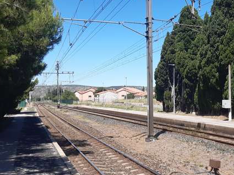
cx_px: 167
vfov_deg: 30.9
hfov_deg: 39.6
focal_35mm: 47
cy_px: 98
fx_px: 318
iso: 40
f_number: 1.7
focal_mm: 3.92
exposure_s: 1/1456
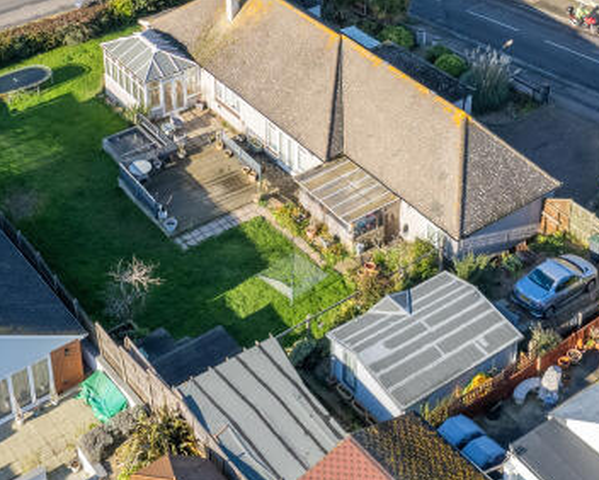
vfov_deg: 23.4
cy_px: -89
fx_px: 1064
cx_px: 282
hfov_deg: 31.4
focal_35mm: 60
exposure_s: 1/1000
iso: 100
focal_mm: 8.38
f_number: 2.8
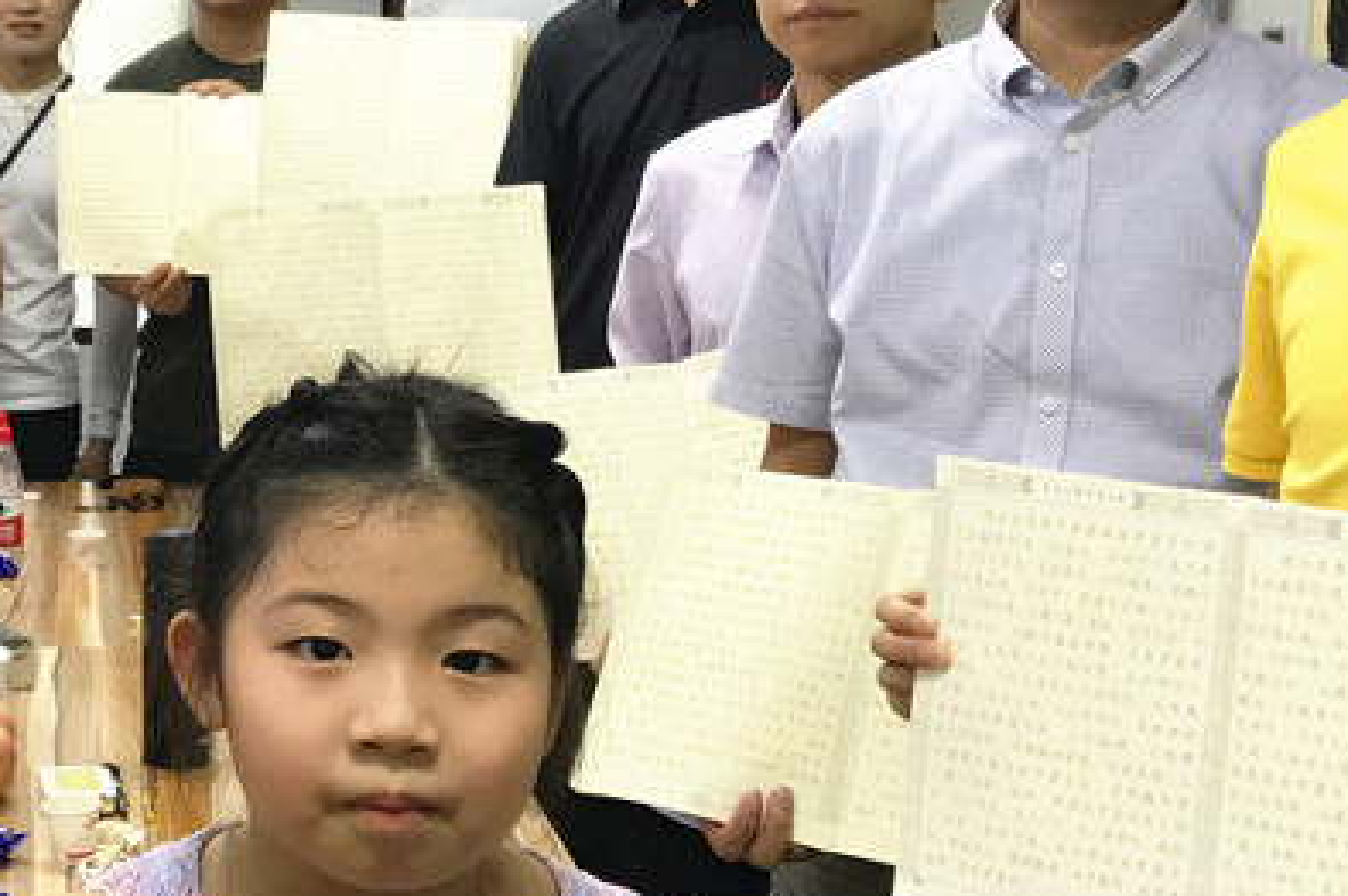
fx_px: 2769
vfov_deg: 18.4
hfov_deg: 26.1
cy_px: 424
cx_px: 41
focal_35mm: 74
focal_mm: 3.99
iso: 125
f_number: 1.8
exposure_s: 1/33
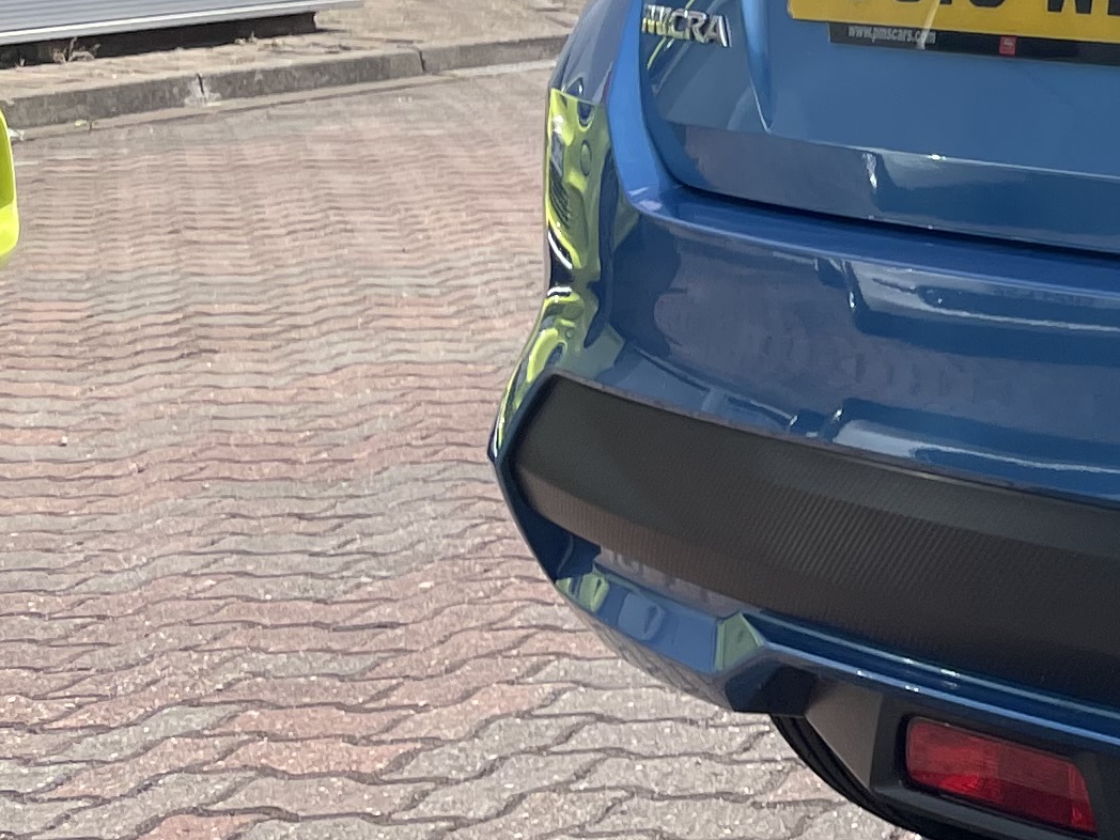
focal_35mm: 100
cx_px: 2135
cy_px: 10
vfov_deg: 14.6
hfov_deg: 16.0
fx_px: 3235
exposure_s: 1/3205
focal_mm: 4.2
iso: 32
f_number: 1.6
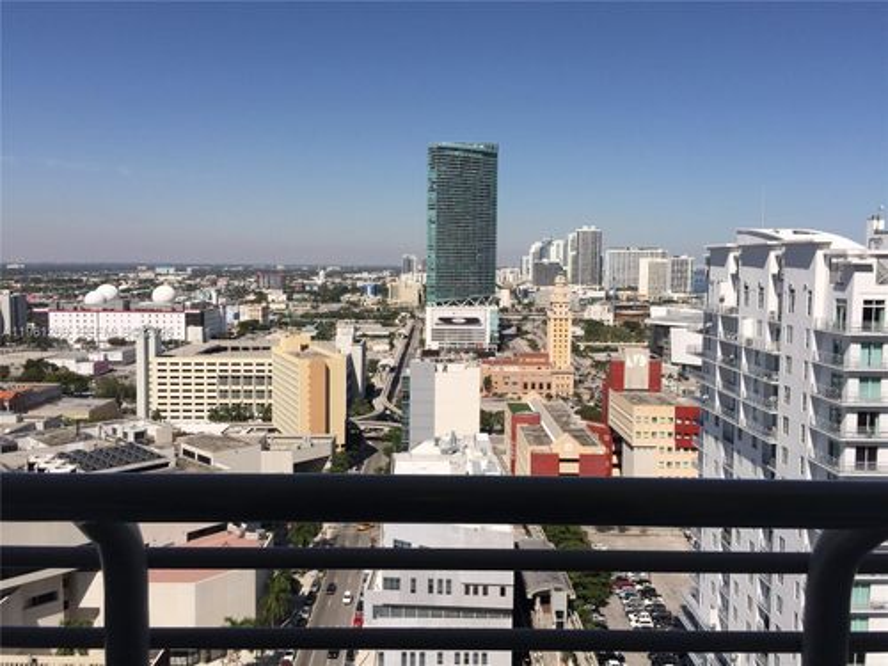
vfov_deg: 48.2
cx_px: 444
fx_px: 744
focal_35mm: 29
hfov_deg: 61.7
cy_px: 333
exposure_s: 1/3968
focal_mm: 4.15
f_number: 2.2
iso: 32
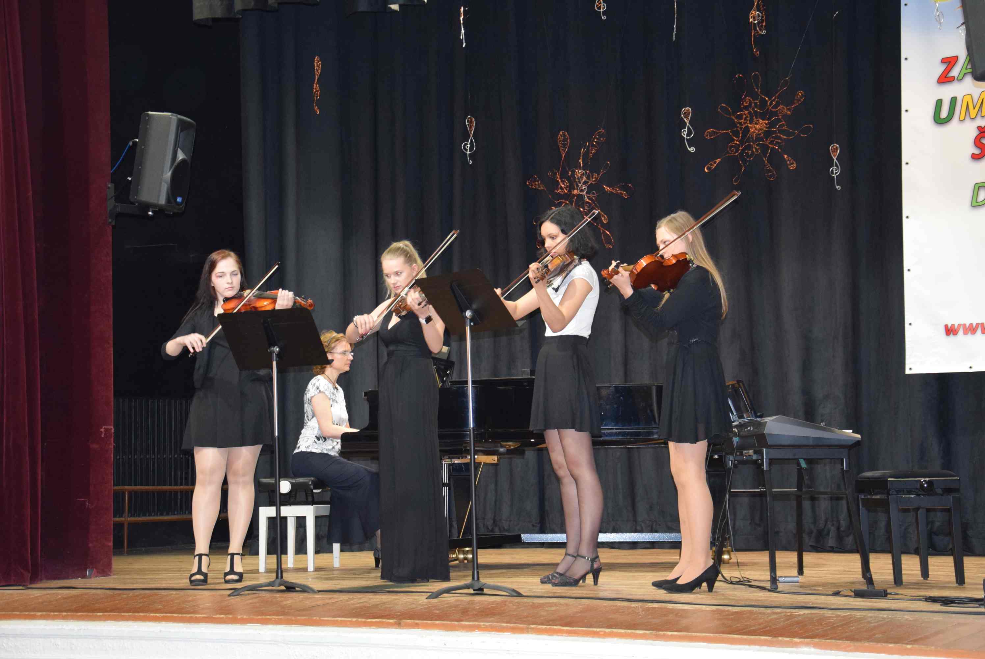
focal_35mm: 68
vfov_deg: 20.2
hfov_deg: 29.8
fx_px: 1848
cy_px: 330
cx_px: 492
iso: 2000
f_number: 4.8
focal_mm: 45
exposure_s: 1/60
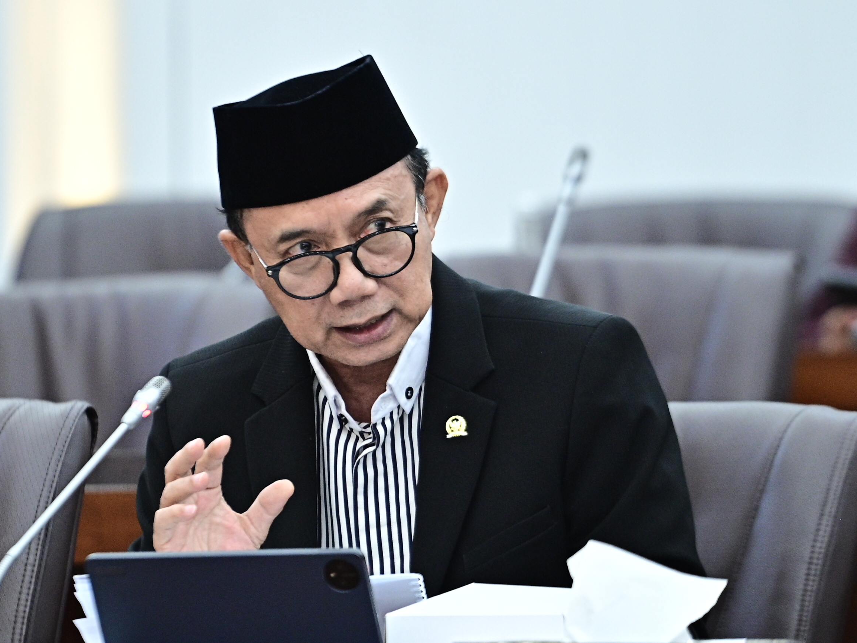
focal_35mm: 240
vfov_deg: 6.2
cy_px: 351
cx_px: 361
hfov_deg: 8.2
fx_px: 5942
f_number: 2.8
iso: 1600
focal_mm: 200
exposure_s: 1/200
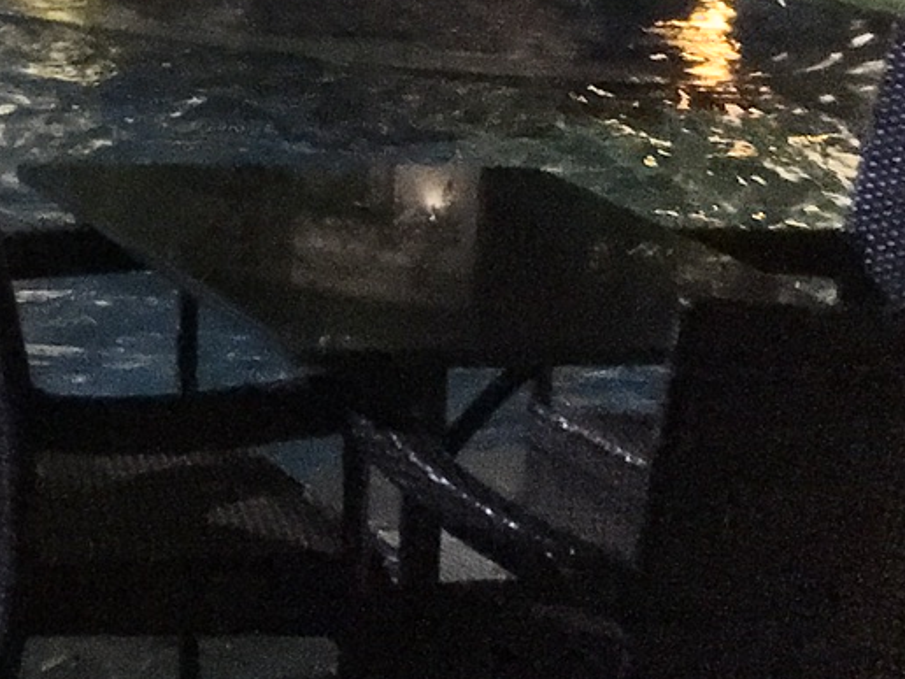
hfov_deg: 15.4
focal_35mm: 115
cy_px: -532
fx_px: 3007
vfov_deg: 11.9
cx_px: -554
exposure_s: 1/17
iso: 1000
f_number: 2.2
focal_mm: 4.15
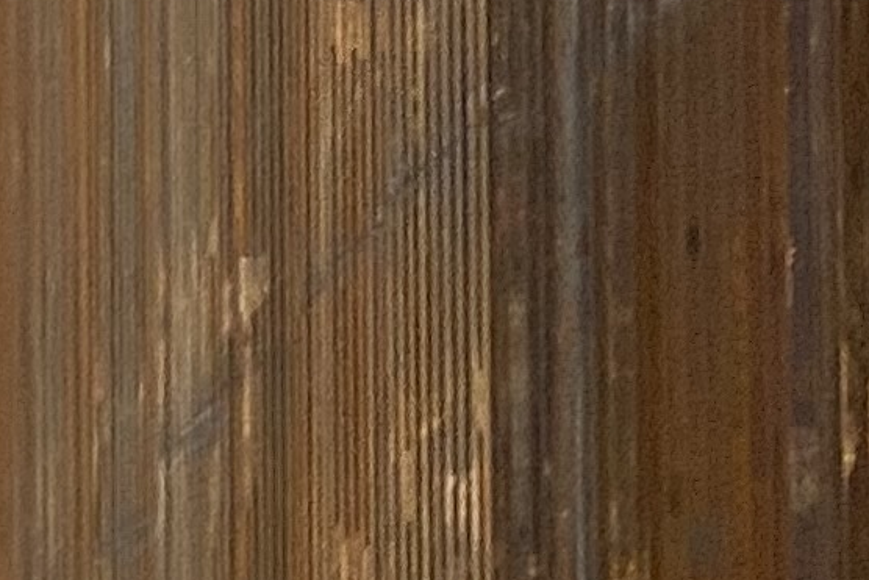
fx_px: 9464
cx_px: -1042
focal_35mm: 392
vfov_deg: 3.5
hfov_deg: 5.1
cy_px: -61
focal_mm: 6
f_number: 2
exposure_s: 1/122
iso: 40
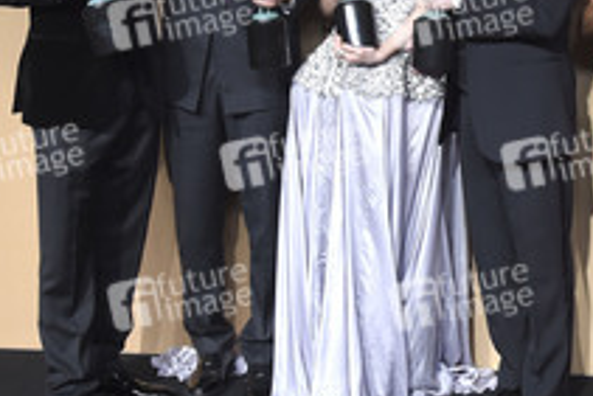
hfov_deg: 24.5
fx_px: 1335
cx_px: 497
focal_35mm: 81
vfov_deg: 16.8
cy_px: 87
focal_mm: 38
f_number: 7.1
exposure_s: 1/250
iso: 2500
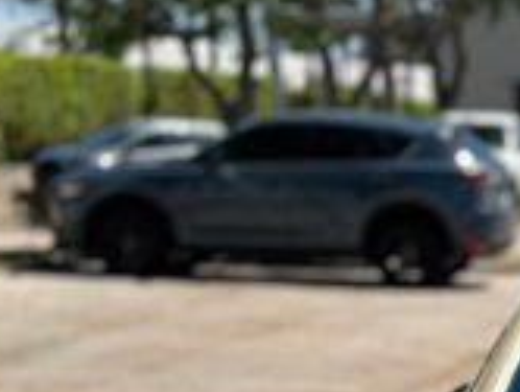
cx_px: 955
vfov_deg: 7.8
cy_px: 674
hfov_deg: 10.1
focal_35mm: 185
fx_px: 2783
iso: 80
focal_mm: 6.76
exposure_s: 1/6536
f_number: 1.78
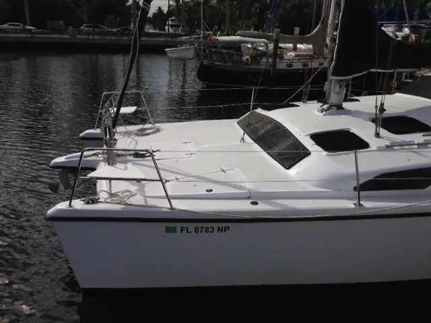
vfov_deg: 42.9
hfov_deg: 55.4
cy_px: 162
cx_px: 216
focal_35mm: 33
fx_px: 411
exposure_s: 1/5435
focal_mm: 4.12
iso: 50
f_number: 2.4
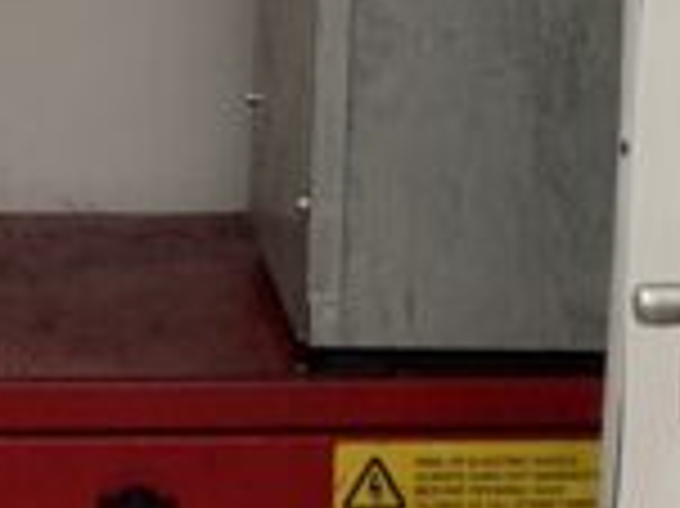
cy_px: 130
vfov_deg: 7.5
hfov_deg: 10.0
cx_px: 144
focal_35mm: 197
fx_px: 3867
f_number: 1.8
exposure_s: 1/122
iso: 50
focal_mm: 3
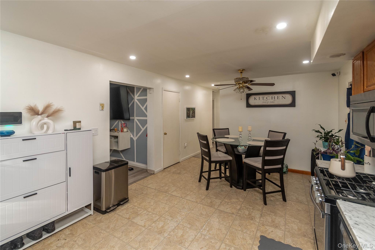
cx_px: 188
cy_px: 125
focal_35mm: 15
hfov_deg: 100.4
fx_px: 156
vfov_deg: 77.3
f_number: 5.6
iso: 1400
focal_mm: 10
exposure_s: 1/60
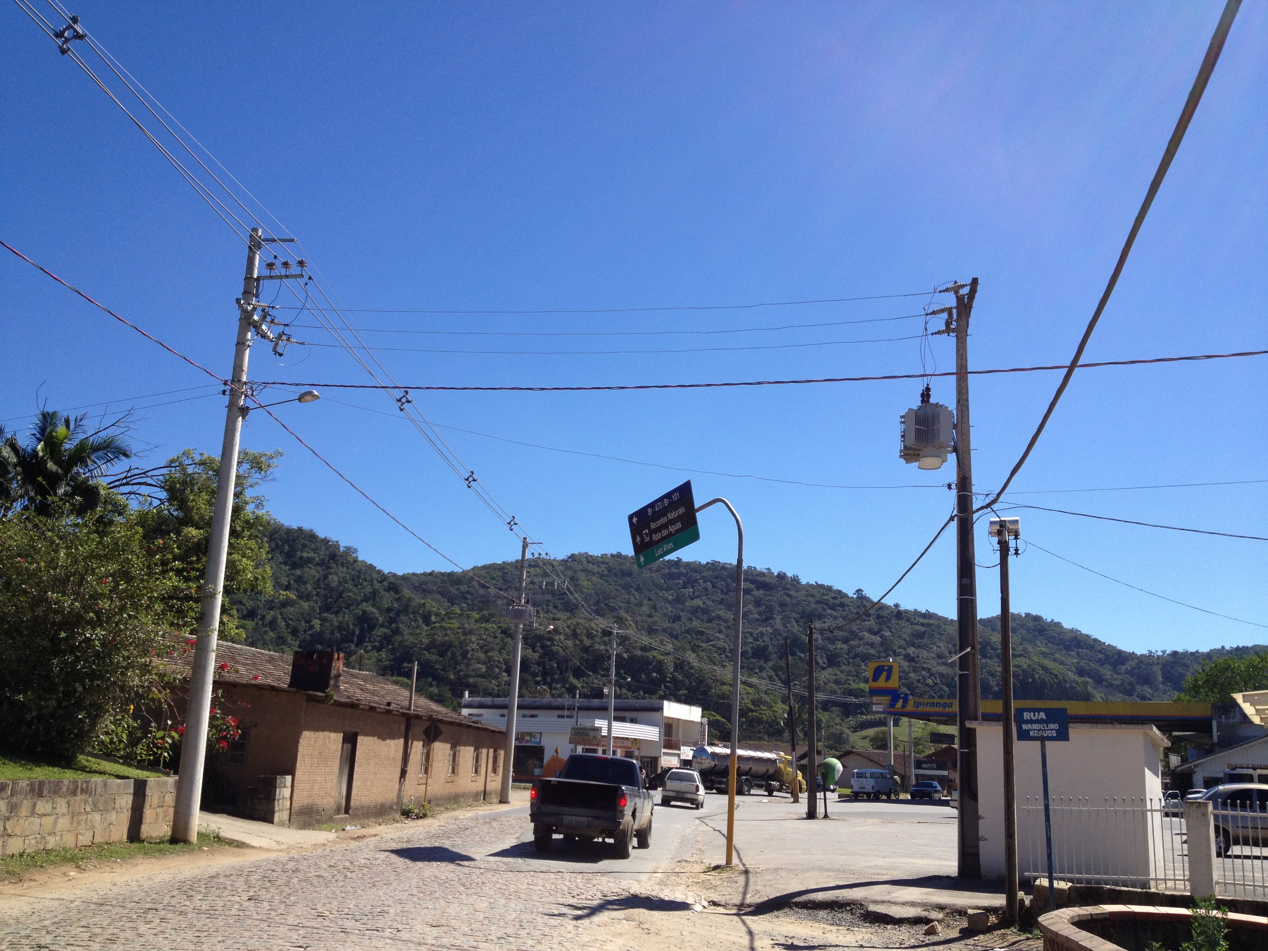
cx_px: 634
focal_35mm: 35
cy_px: 476
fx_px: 1282
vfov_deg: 40.7
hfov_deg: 52.6
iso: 50
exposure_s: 1/1577
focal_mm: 4.28
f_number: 2.4
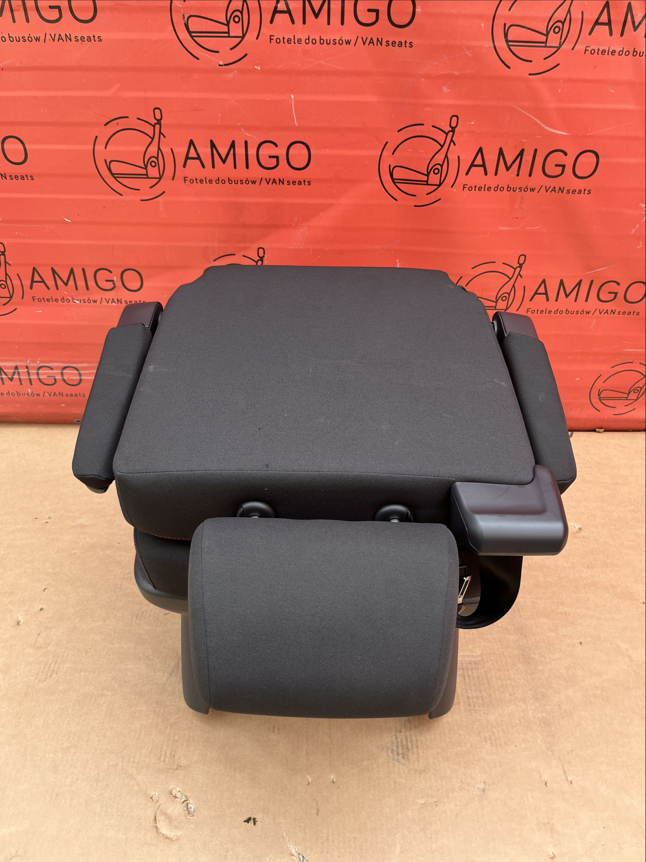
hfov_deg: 53.1
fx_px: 647
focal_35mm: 26
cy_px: 431
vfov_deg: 67.3
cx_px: 323
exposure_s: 1/190
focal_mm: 5.1
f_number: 1.6
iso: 40
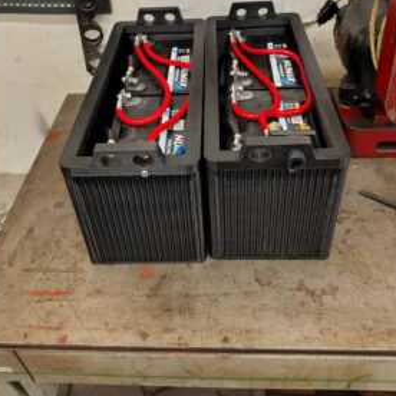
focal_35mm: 32
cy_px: 135
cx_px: 198
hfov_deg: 51.1
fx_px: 414
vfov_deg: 50.3
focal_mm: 4.71
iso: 768
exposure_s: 1/50.1
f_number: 1.7
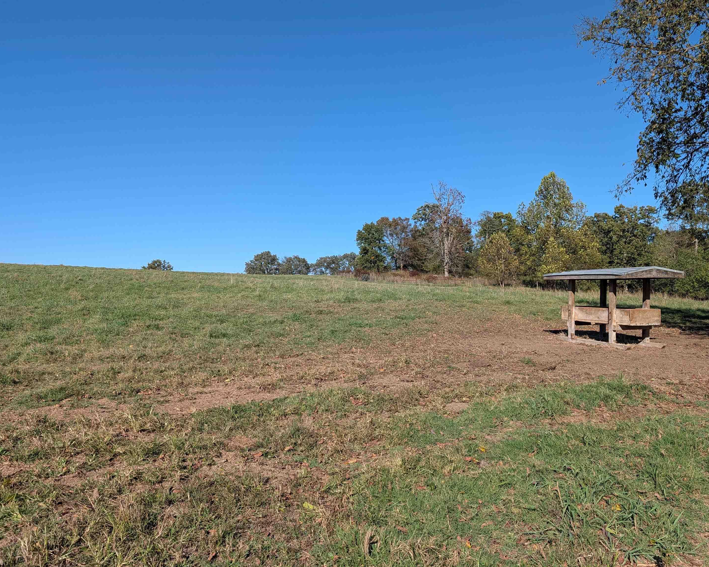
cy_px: 284
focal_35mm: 25
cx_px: 372
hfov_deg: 68.1
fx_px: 525
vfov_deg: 56.8
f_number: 1.68
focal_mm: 6.9
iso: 22
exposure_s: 1/1095
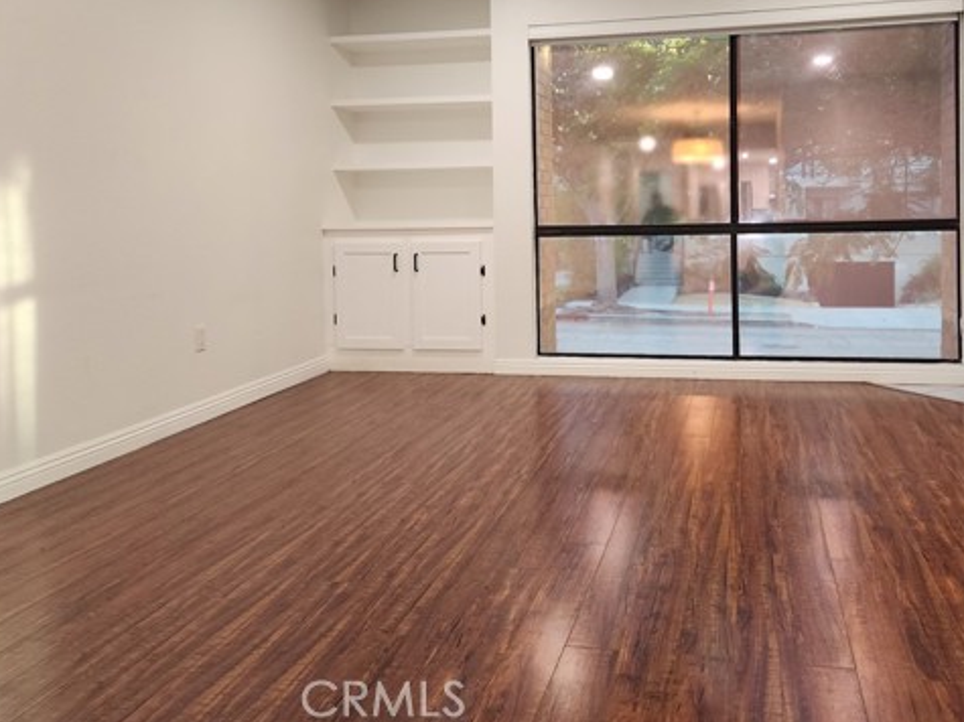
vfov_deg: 44.8
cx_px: 574
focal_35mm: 31
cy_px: 241
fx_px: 863
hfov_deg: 57.9
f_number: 1.8
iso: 100
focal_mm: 5.4
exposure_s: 1/40
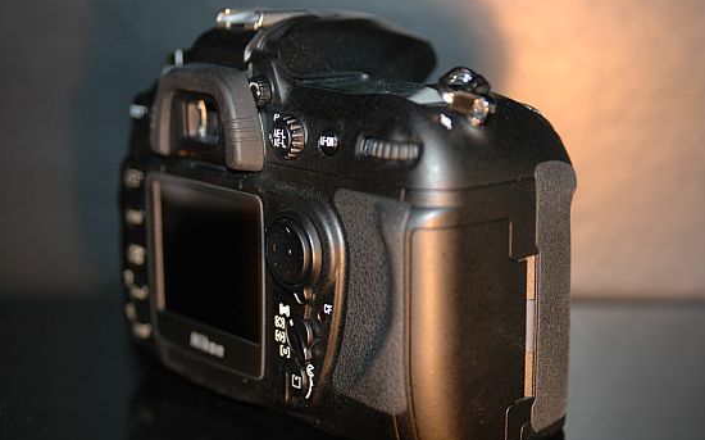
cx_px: 340
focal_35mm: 70
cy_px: 241
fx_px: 1344
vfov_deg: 18.6
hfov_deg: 29.4
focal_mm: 42
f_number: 2.8
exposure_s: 1/50
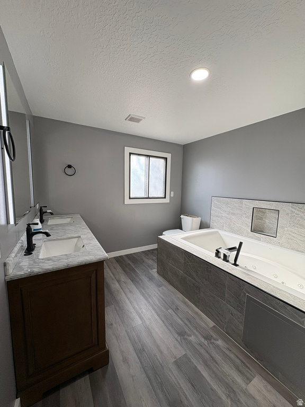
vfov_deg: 102.1
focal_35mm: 14
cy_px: 204
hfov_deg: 85.7
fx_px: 164
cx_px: 152
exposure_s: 1/100
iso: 80
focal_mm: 2.22
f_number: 2.2
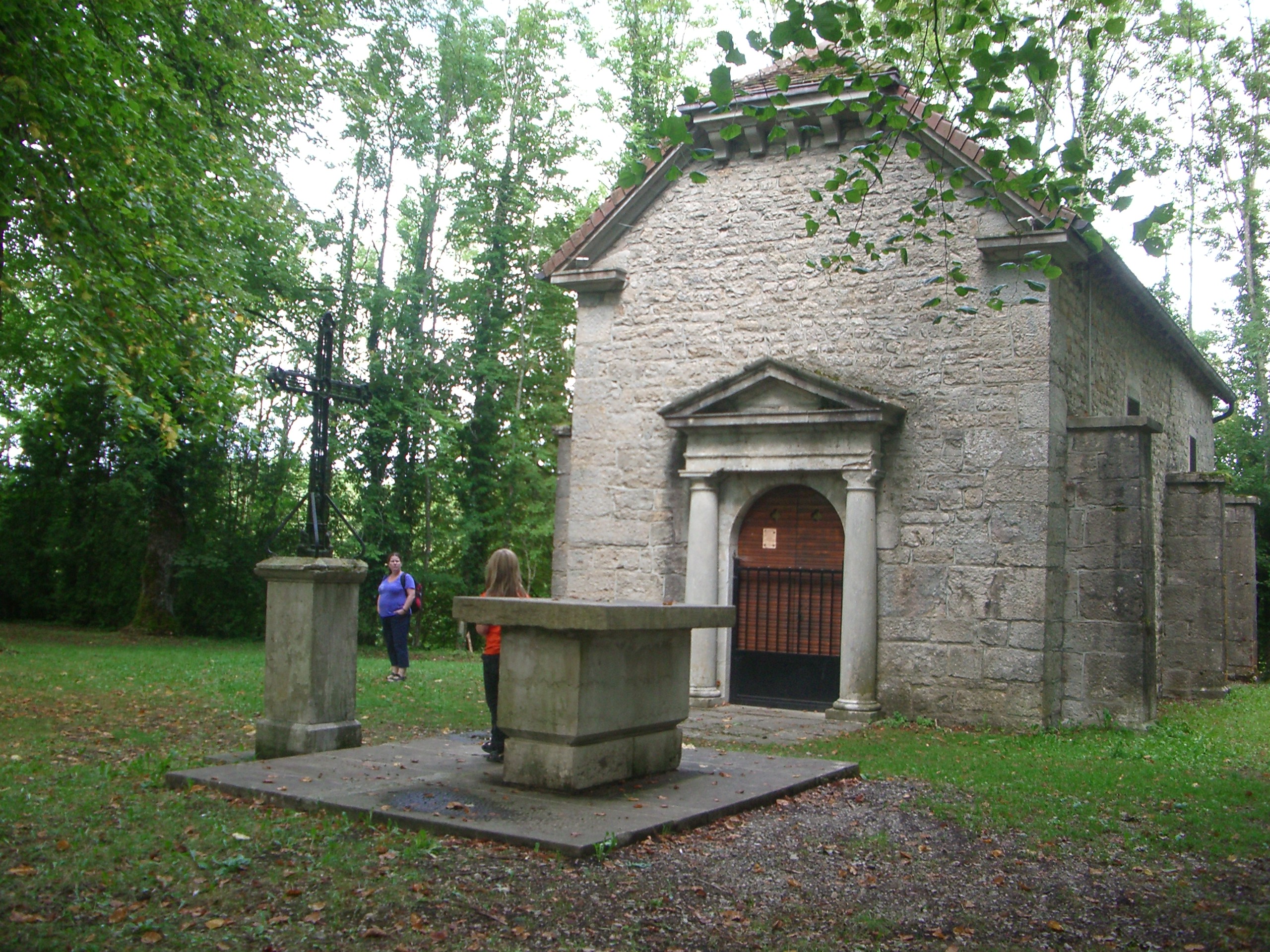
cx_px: 635
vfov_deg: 40.7
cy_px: 476
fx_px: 1284
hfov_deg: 52.6
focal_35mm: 35
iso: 100
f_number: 2.6
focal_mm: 5.8
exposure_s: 1/100
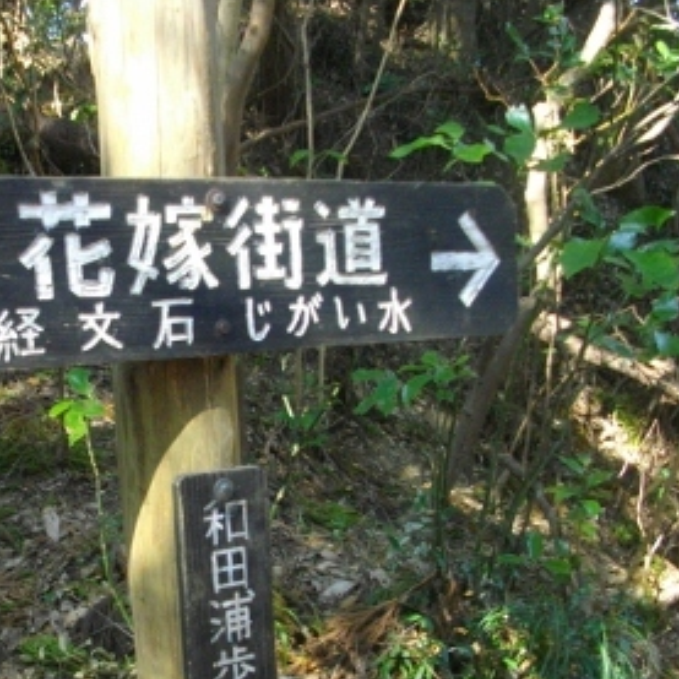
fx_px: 1132
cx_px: 191
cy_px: 452
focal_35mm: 51
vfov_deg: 33.1
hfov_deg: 32.9
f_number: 2.9
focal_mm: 5.7
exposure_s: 1/100
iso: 350
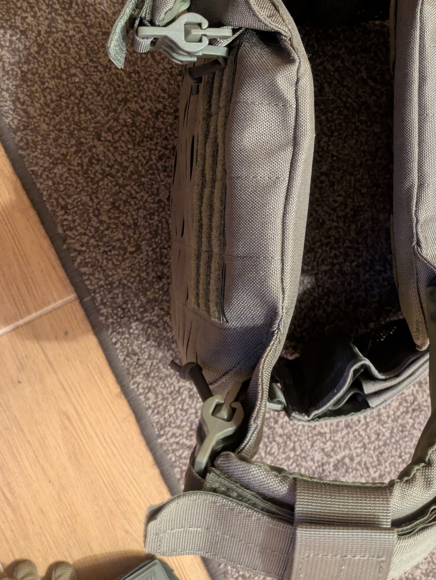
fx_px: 671
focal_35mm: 40
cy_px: 195
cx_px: 325
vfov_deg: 46.1
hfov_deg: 35.2
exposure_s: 1/20
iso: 1255
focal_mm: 5.43
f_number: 1.89
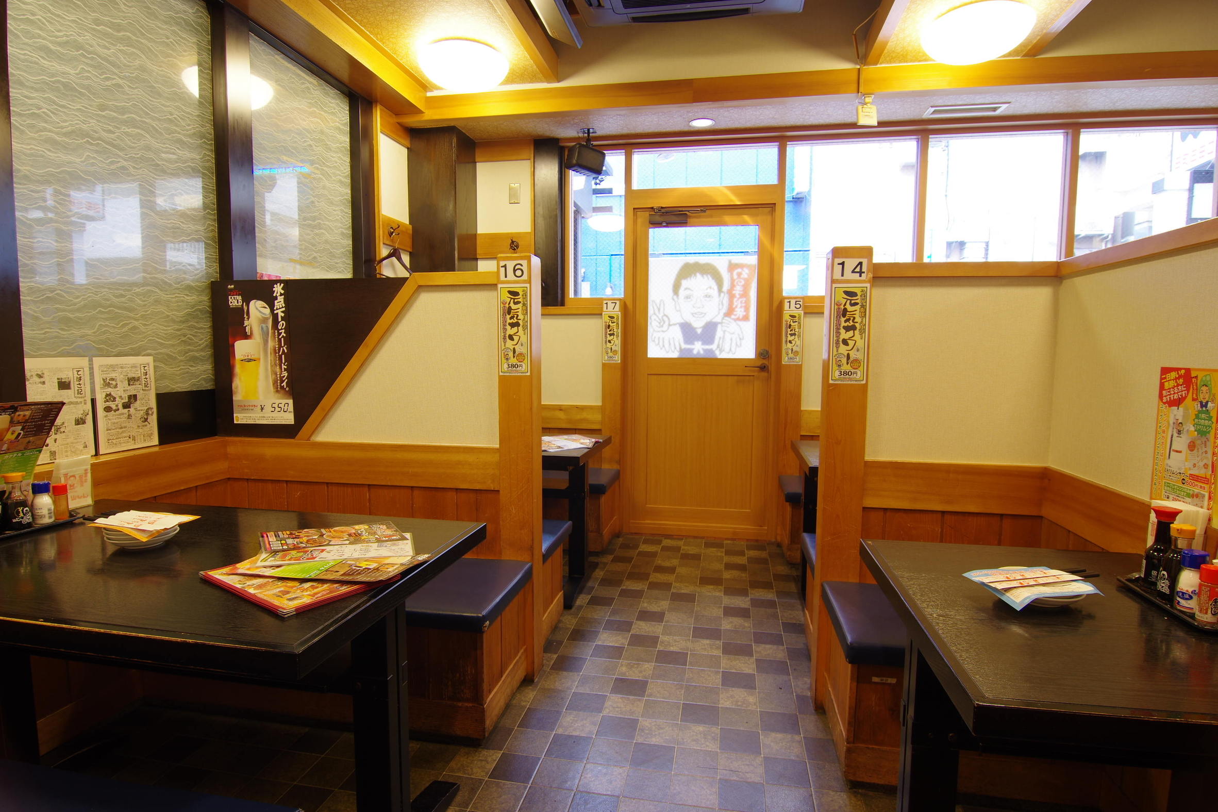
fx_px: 609
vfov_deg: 67.4
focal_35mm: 18
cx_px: 609
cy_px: 406
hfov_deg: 90.0
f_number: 7.1
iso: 200
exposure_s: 1/2
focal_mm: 12
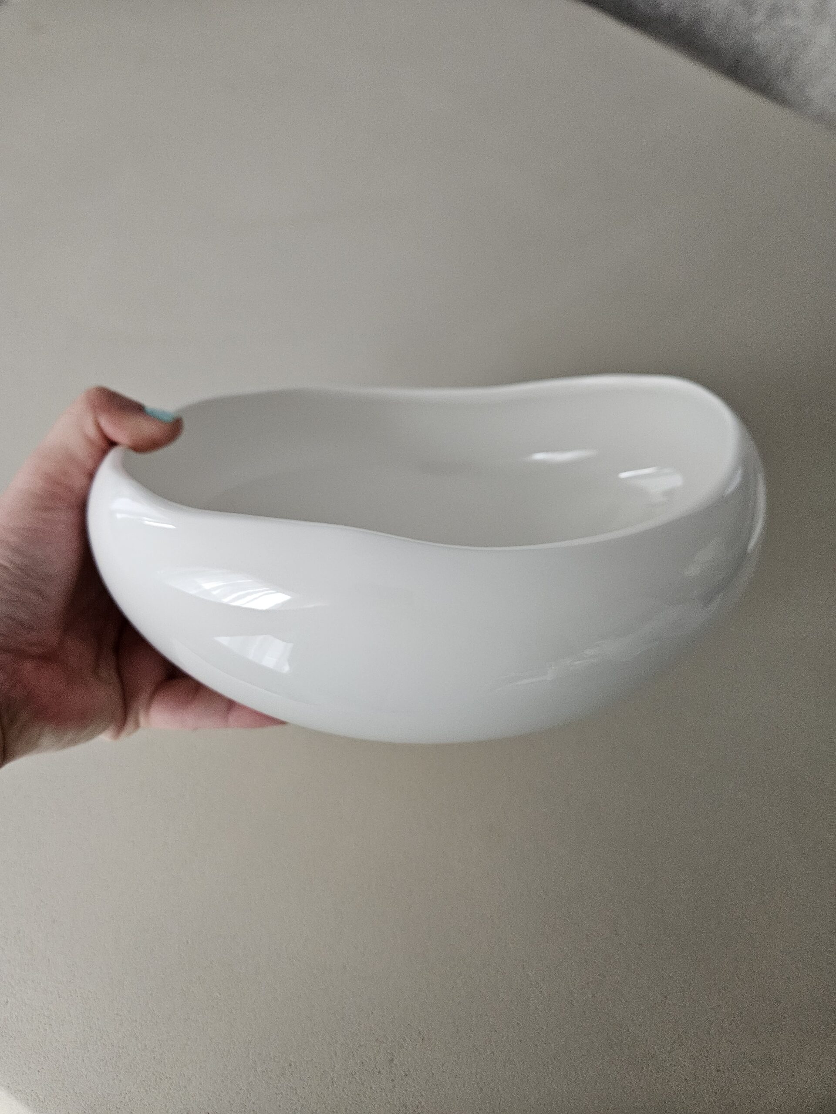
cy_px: 557
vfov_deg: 73.9
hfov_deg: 58.9
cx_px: 418
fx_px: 741
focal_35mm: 23
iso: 500
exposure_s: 1/120
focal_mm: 5.4
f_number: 1.8
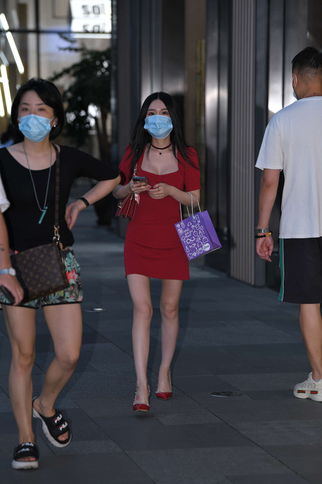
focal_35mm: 136
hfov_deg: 10.1
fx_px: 1825
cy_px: 243
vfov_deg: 15.1
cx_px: 162
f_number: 4
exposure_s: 1/200
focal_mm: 135
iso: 400
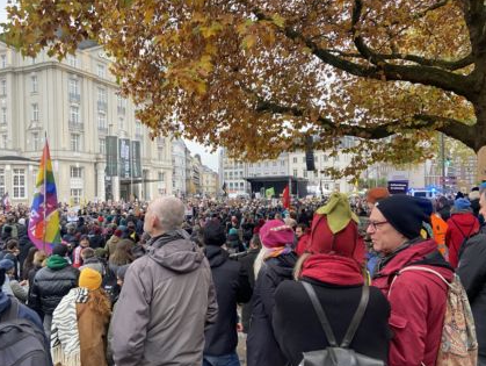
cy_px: 188
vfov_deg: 45.5
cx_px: 222
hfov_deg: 58.2
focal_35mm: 31
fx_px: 436
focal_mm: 4.25
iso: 125
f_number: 1.8
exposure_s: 1/94
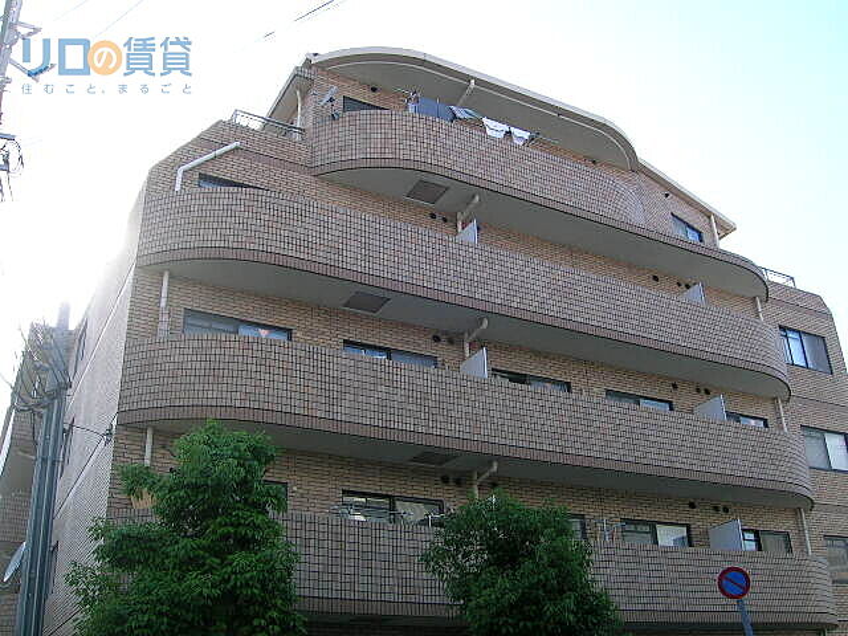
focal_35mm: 35
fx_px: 857
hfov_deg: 52.6
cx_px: 424
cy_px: 318
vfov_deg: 40.7
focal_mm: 5.4
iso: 50
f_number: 4.8
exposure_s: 1/150
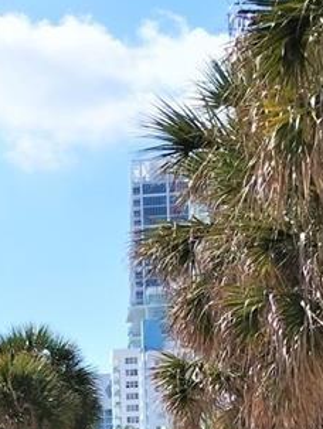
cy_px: 684
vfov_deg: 15.9
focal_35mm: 111
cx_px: -72
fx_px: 1378
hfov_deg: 13.0
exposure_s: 1/1029
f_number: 1.8
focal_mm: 4.27
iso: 100
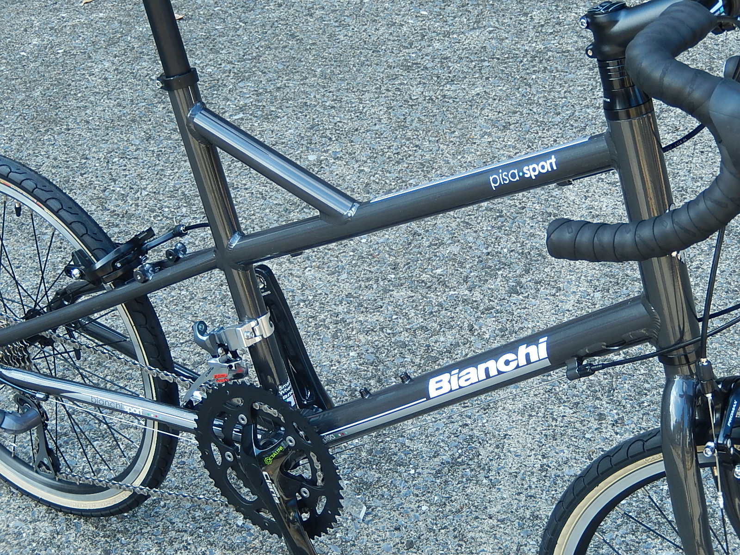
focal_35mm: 73
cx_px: 370
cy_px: 278
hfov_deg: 26.7
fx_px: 1561
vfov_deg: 20.2
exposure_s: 1/80
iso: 125
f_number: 4.9
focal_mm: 13.1
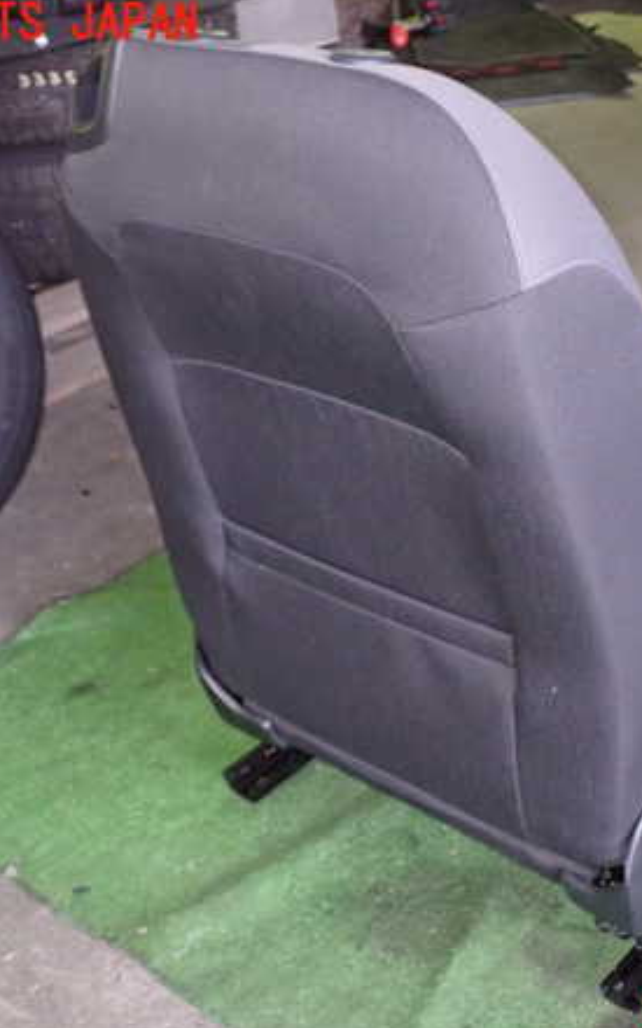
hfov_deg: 24.6
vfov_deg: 38.9
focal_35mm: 52
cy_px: 521
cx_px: 474
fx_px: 1456
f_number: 2.5
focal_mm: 6.37
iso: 800
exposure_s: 1/40
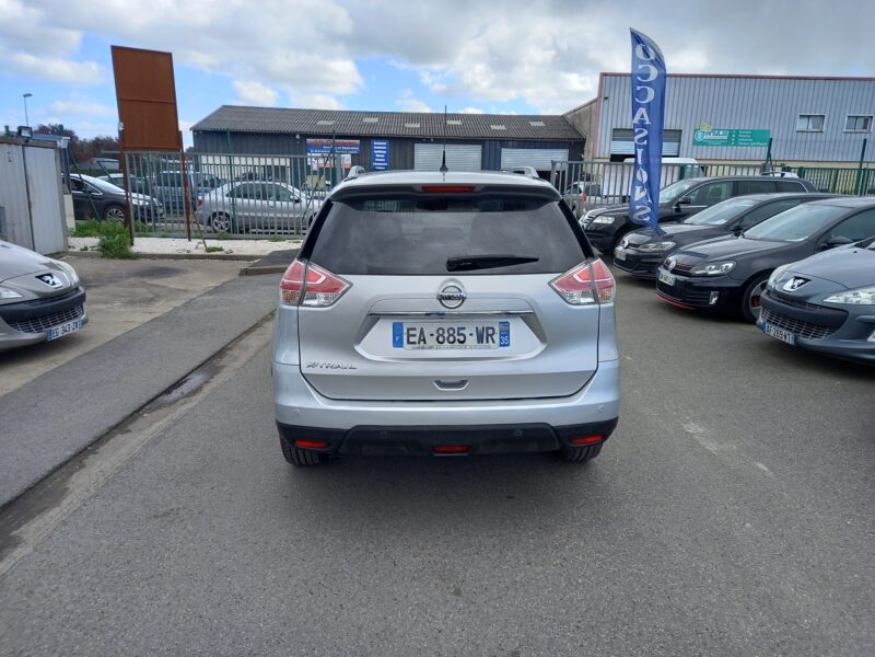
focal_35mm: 25
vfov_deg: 54.9
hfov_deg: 69.4
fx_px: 632
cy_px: 328
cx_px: 438
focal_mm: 4.6
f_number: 2
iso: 25
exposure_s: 1/222
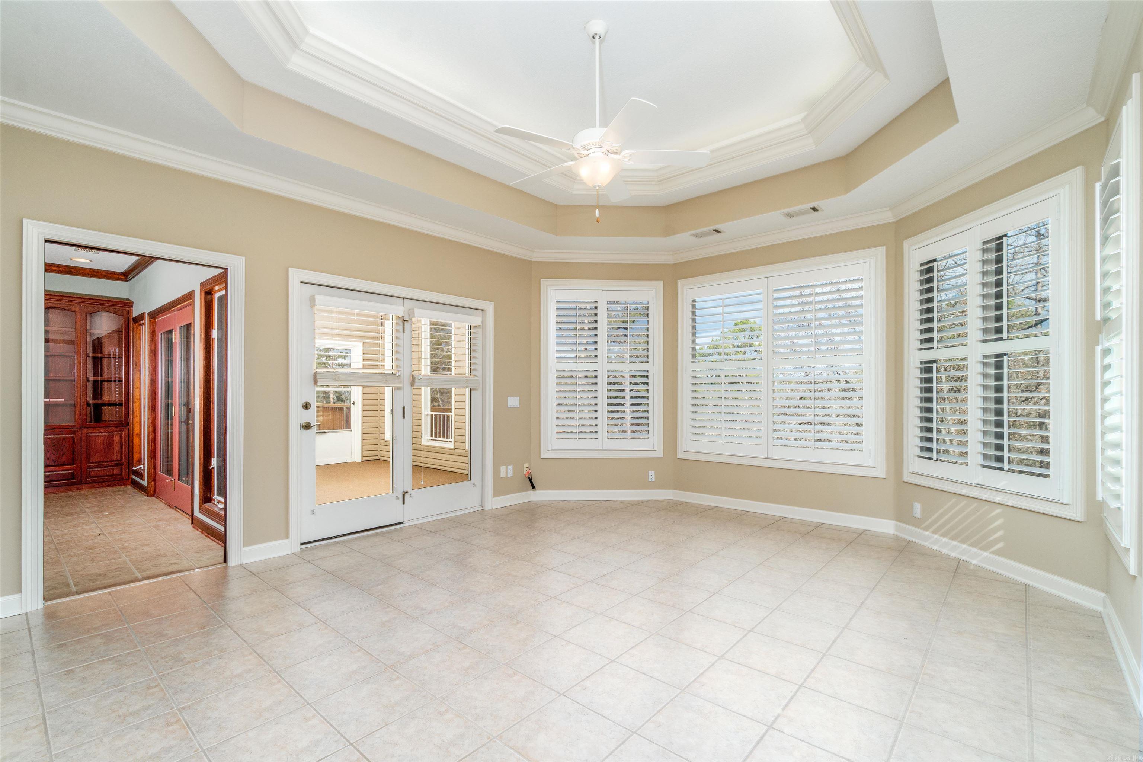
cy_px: 381
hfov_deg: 100.4
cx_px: 572
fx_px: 476
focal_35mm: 15
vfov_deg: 77.3
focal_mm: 10
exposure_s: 1/4
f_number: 11
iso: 320
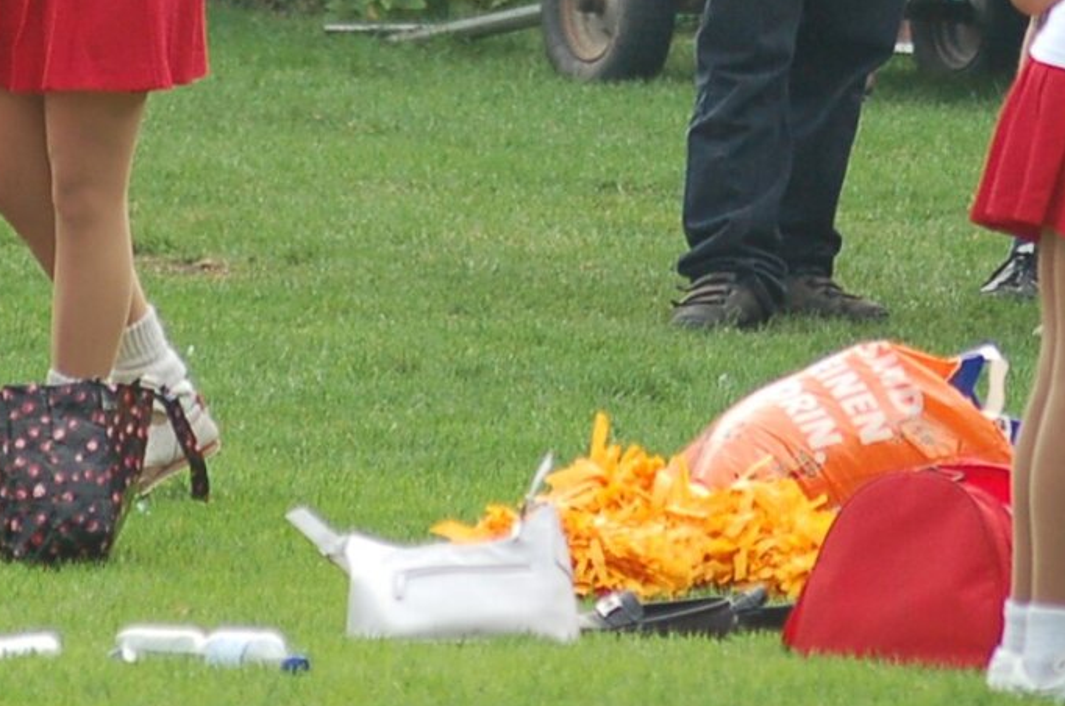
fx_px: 24301
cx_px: 773
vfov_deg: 1.7
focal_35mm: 823
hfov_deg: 2.5
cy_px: -216
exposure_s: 1/500
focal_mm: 170
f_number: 4.8
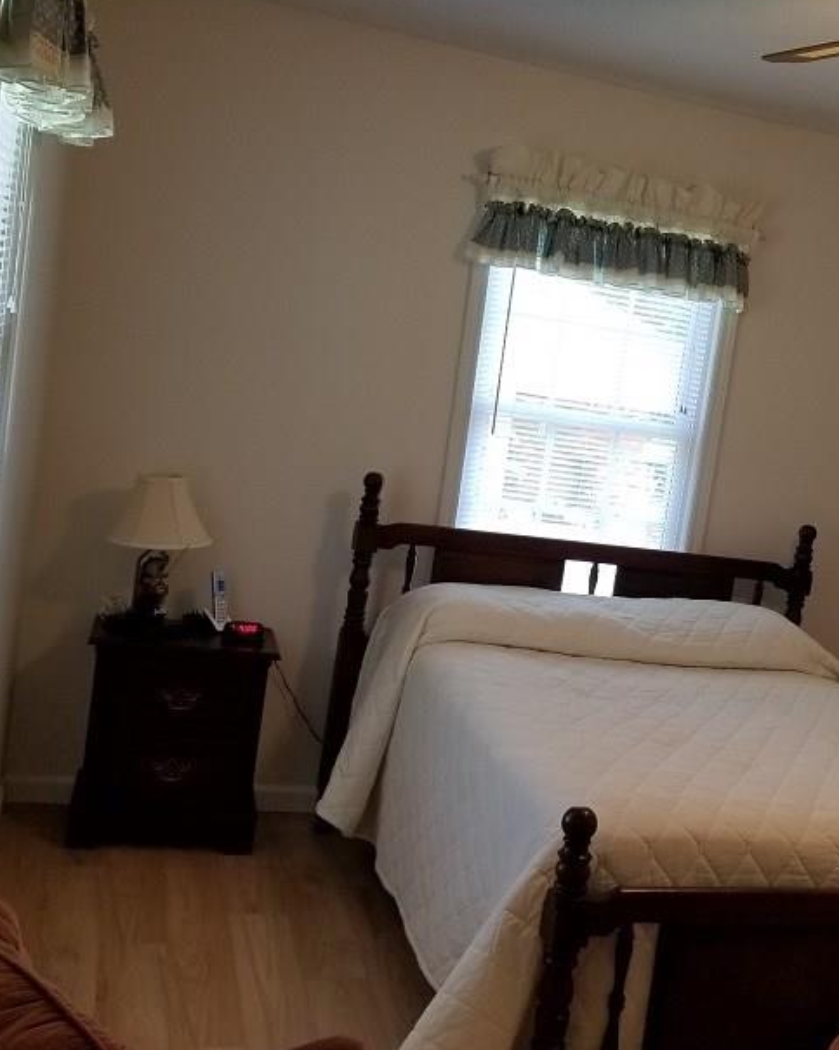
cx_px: 669
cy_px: 563
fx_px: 1335
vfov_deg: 42.9
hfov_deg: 33.9
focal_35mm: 43
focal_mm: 4.25
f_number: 1.7
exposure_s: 1/60
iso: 80
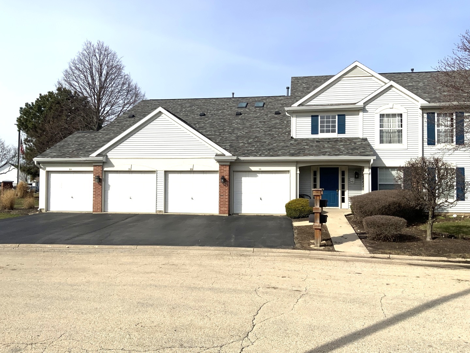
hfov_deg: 61.7
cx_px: 235
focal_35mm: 29
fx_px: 394
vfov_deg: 48.2
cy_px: 176
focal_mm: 3
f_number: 1.8
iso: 20
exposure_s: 1/3534
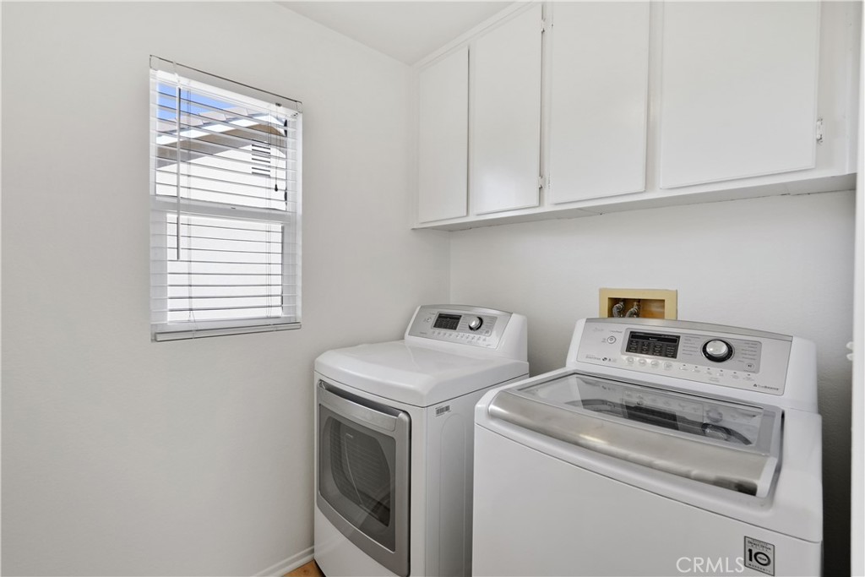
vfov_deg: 73.8
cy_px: 288
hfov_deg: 96.7
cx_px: 432
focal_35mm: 16
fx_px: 384
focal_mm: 16
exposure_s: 1/15
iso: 400
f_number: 8
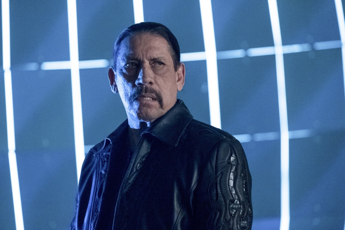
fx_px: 1859
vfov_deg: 7.1
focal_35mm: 194
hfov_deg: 10.6
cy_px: 115
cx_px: 172
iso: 8000
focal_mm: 129.2
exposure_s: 1/100
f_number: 3.6
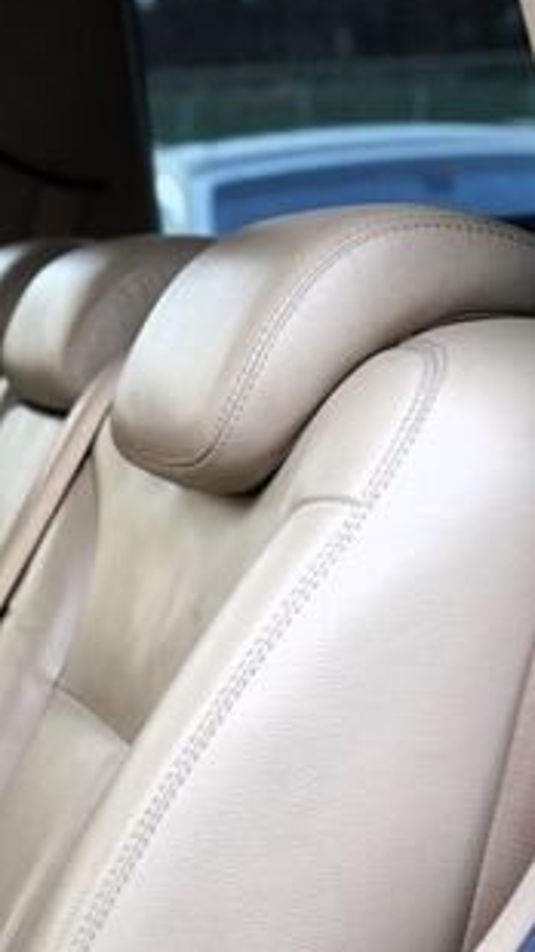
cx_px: -397
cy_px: 757
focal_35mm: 83
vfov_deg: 25.2
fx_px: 2097
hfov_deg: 13.2
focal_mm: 24
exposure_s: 1/160
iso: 2000
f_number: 2.8
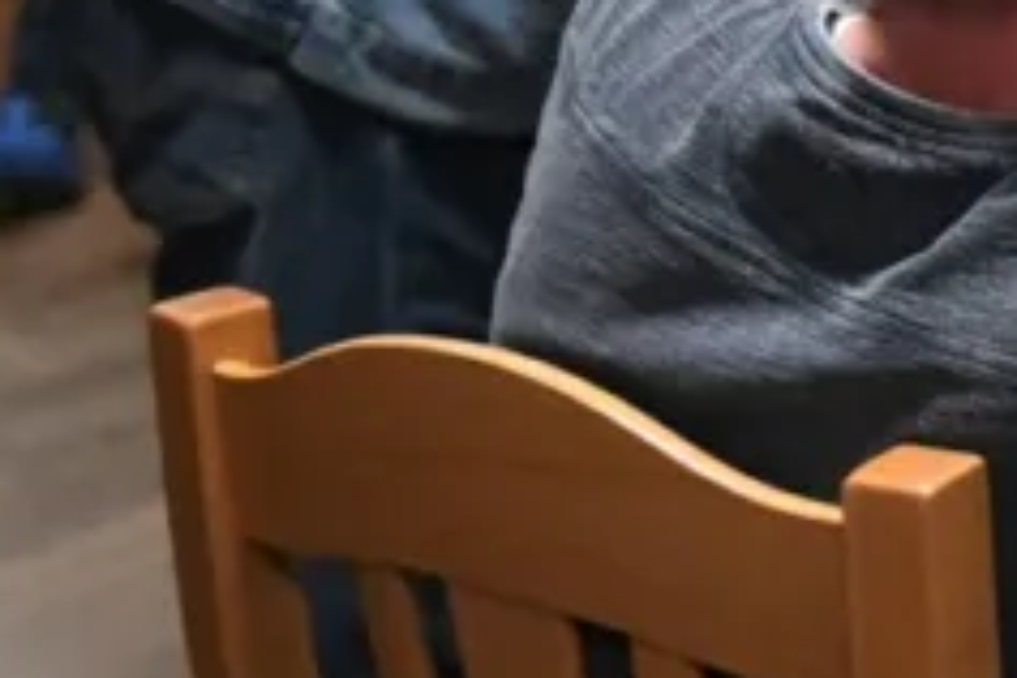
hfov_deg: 13.4
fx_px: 3898
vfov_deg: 9.5
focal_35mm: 138
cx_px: 1811
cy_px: -455
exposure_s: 1/400
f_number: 2.8
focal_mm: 32
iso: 16000
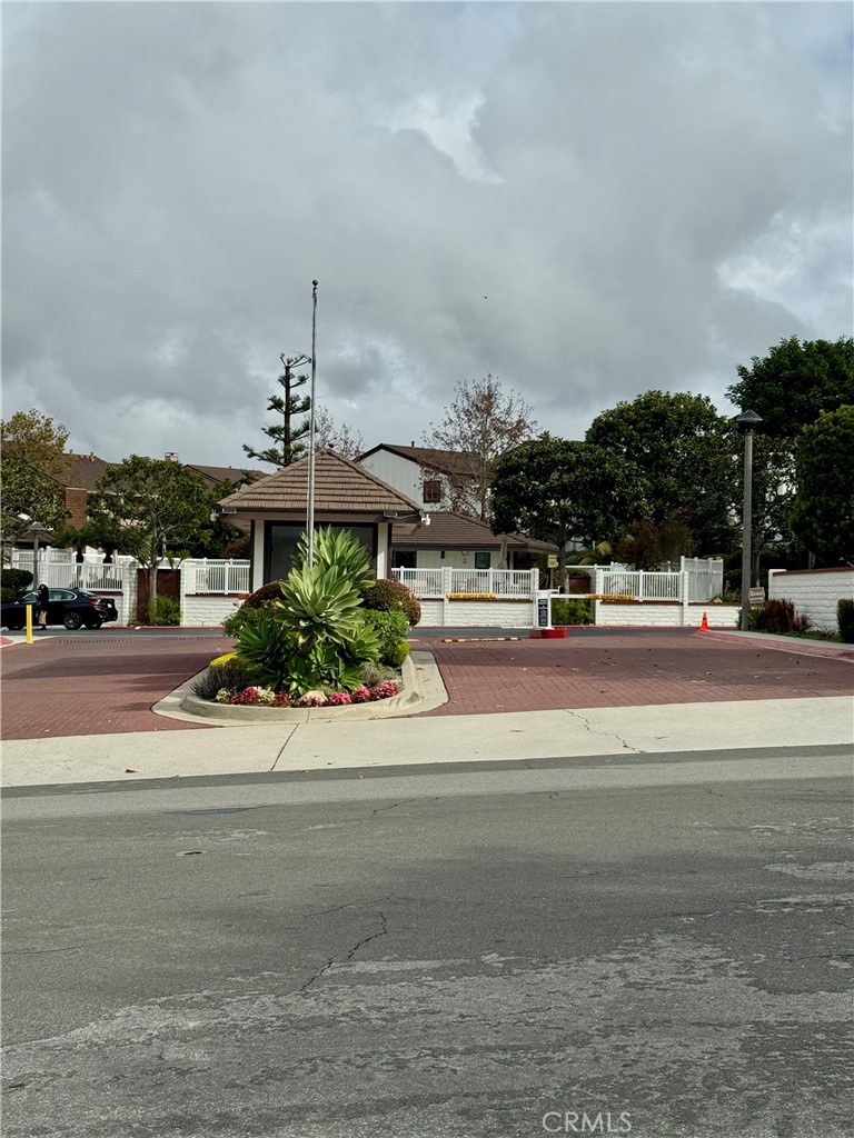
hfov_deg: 30.3
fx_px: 1579
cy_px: 569
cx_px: 427
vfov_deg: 39.7
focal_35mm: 48
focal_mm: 6.76
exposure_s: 1/7937
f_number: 1.78
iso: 64
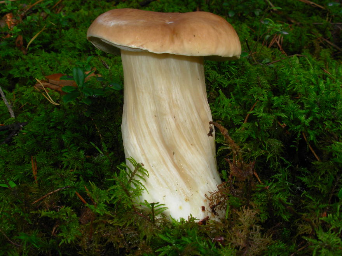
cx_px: 171
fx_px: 375
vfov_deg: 37.7
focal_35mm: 38
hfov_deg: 49.0
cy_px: 128
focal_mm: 6.3
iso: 50
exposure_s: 1/32
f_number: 4.9
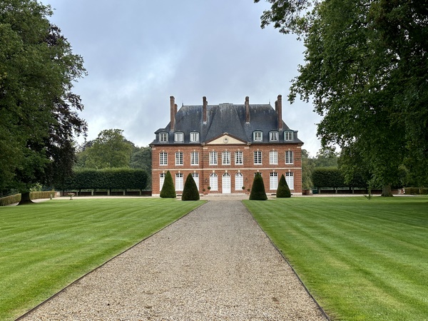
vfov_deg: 30.3
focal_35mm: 48
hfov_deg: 39.7
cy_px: 160
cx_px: 214
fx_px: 593
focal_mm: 6.86
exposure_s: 1/435
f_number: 1.78
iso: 64
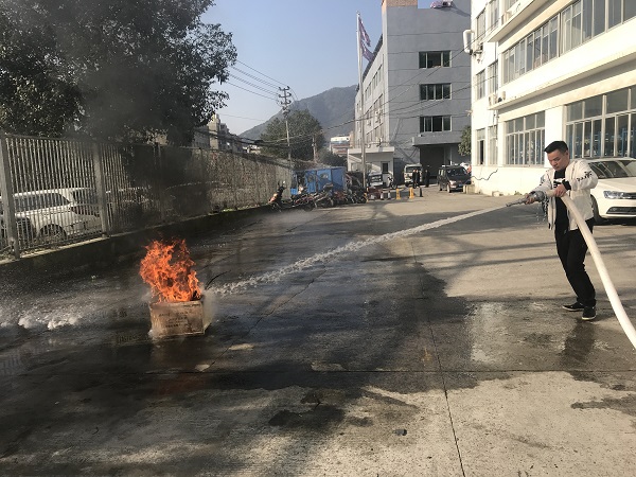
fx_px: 514
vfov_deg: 49.7
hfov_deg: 63.4
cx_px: 318
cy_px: 238
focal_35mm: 28
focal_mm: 3.99
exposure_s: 1/1773
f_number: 1.8
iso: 20
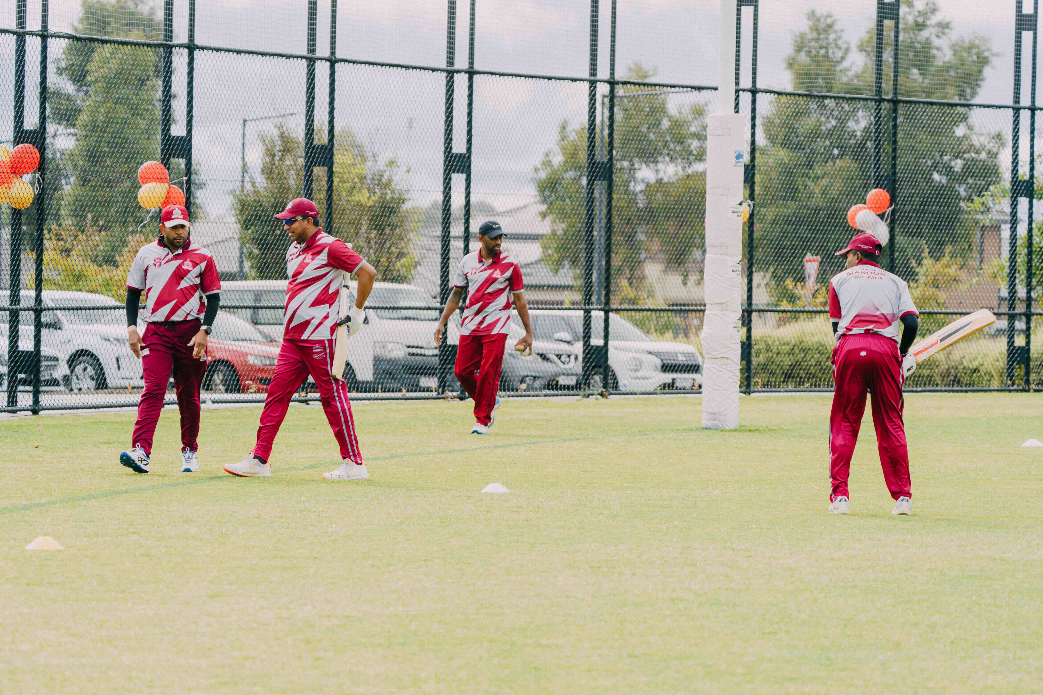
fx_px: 5794
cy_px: 348
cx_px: 522
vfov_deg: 6.9
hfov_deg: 10.3
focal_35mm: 200
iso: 500
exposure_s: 1/800
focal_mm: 200
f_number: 6.3
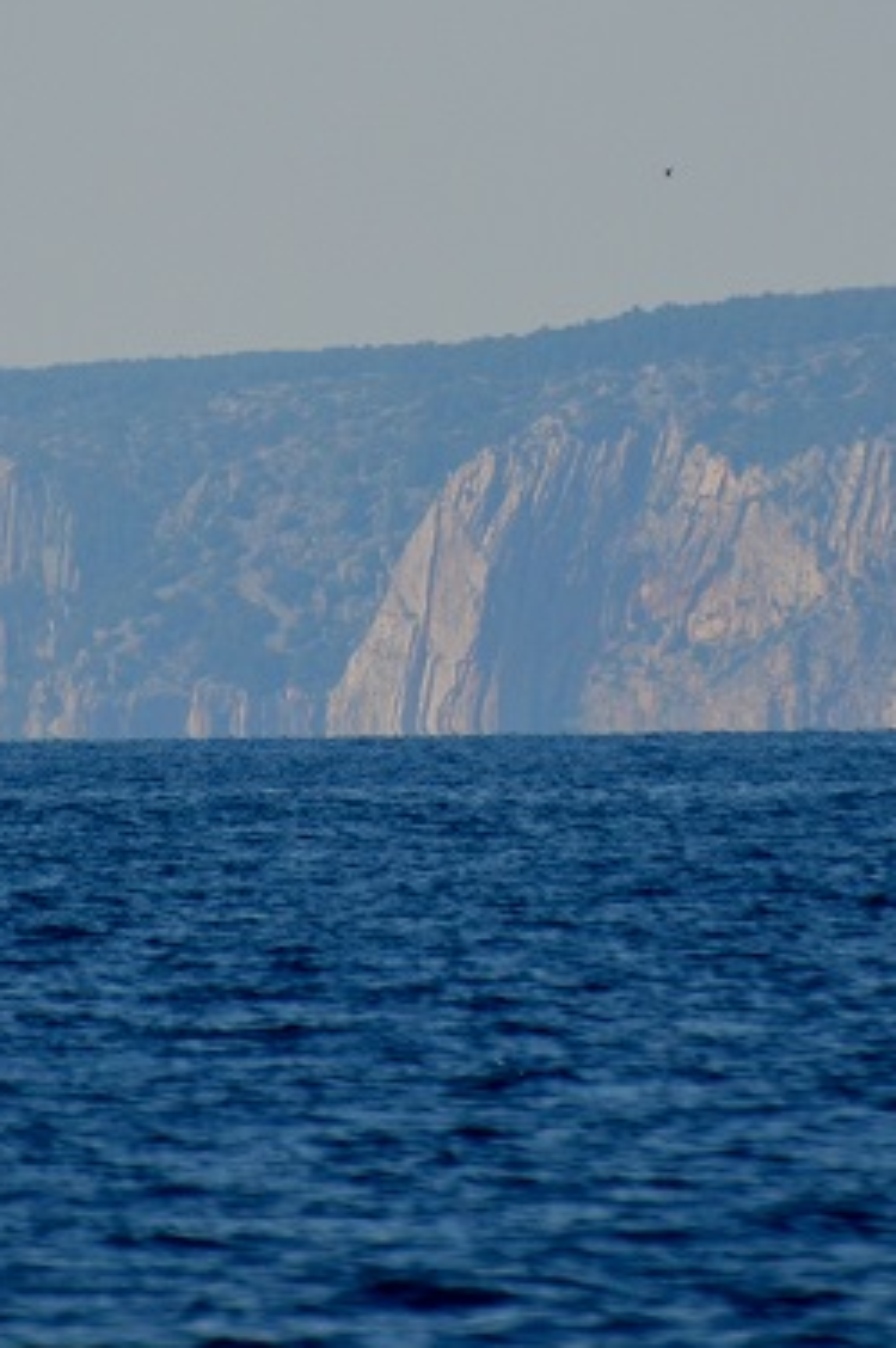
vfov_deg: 1.7
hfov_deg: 1.1
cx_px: 507
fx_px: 44655
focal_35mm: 1194
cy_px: 310
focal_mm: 300
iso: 400
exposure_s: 1/2500
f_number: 5.6
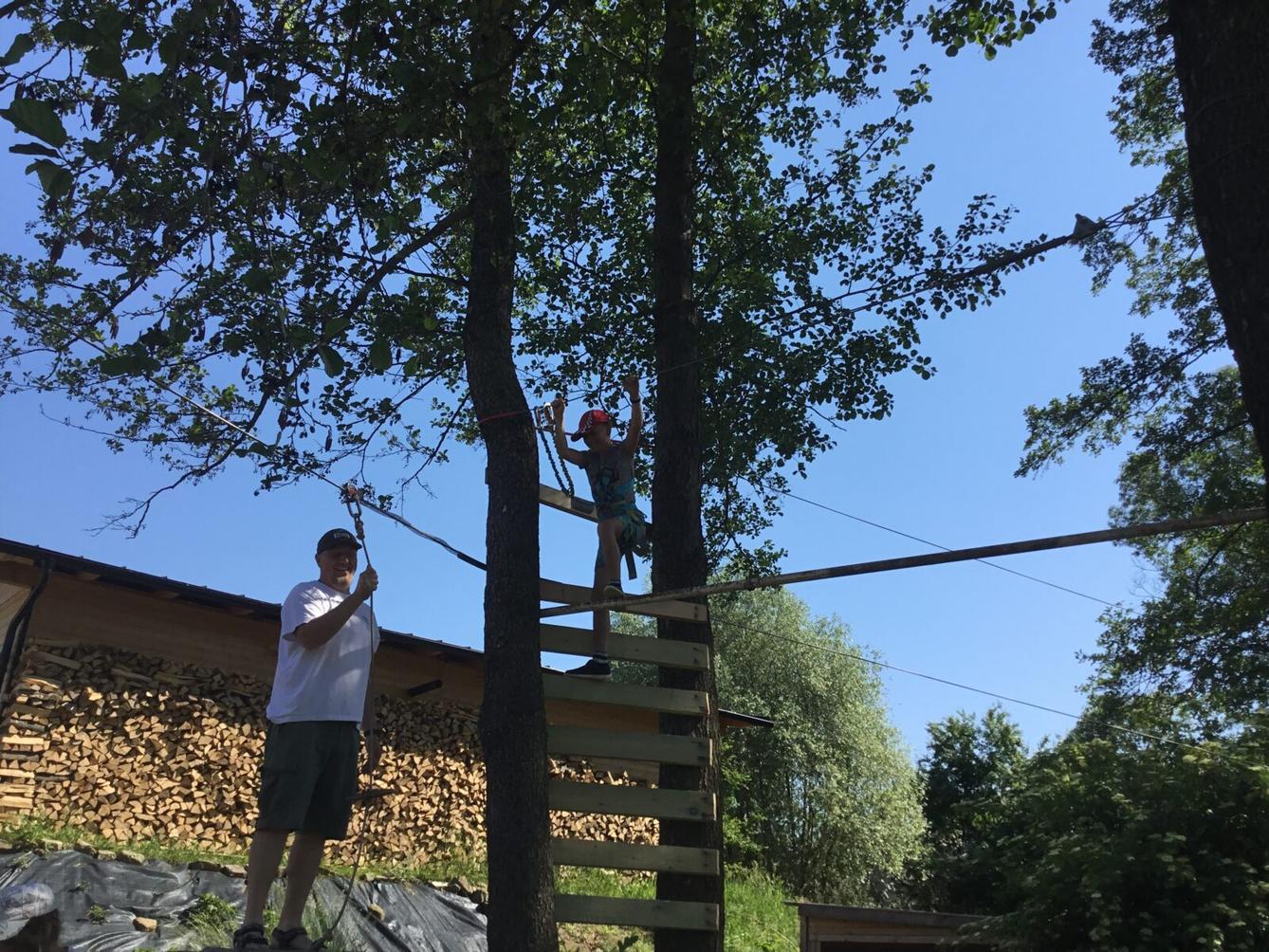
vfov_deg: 45.5
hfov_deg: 58.3
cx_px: 634
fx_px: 1137
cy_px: 476
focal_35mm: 31
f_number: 2.4
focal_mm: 3.3
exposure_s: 1/1181
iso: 25
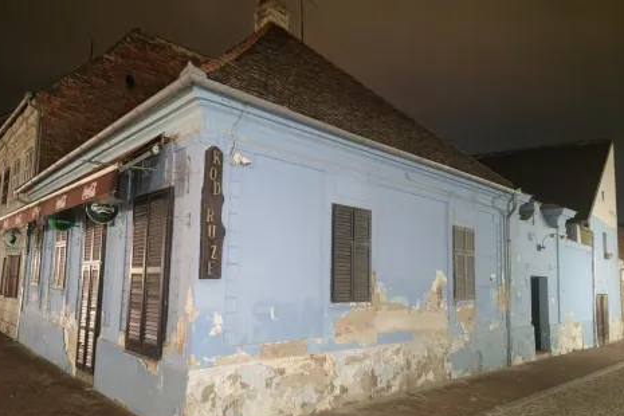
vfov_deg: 44.9
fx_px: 503
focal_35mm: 29
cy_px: 220
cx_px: 307
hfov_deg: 63.7
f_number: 1.9
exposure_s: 1/17
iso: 12800
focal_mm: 6.12
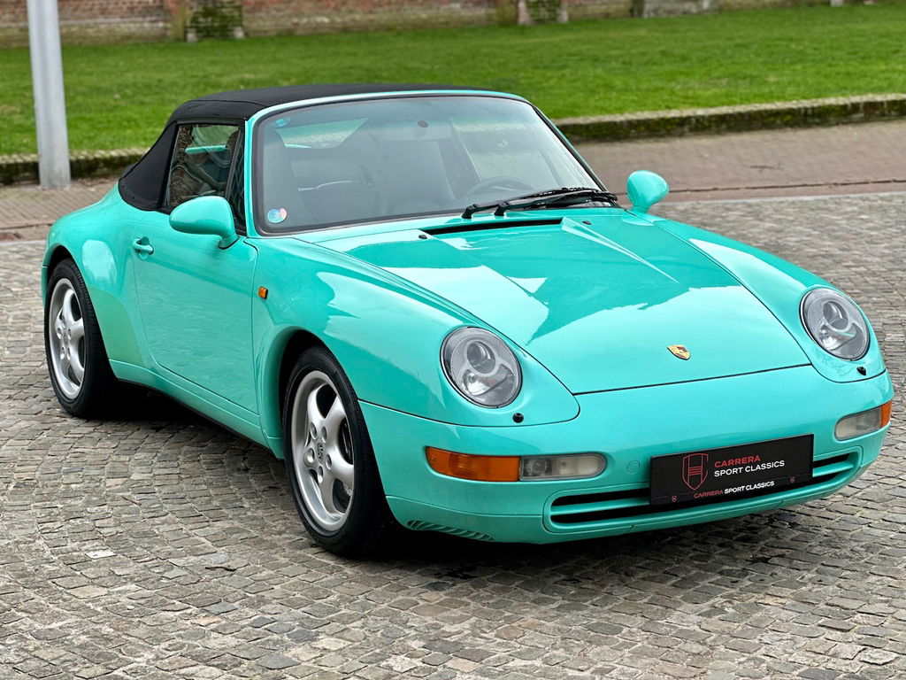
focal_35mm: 77
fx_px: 2015
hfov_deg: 25.3
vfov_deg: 19.1
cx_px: 453
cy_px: 340
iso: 25
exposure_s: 1/264
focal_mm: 9
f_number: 2.8
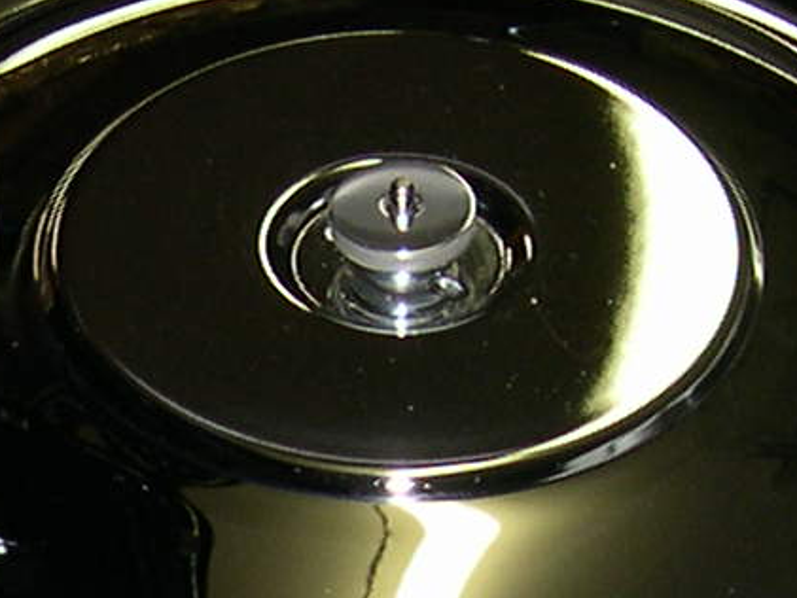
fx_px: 4721
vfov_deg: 7.1
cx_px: -27
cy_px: 923
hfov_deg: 9.6
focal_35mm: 205
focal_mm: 8
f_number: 2.8
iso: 100
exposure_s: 1/60
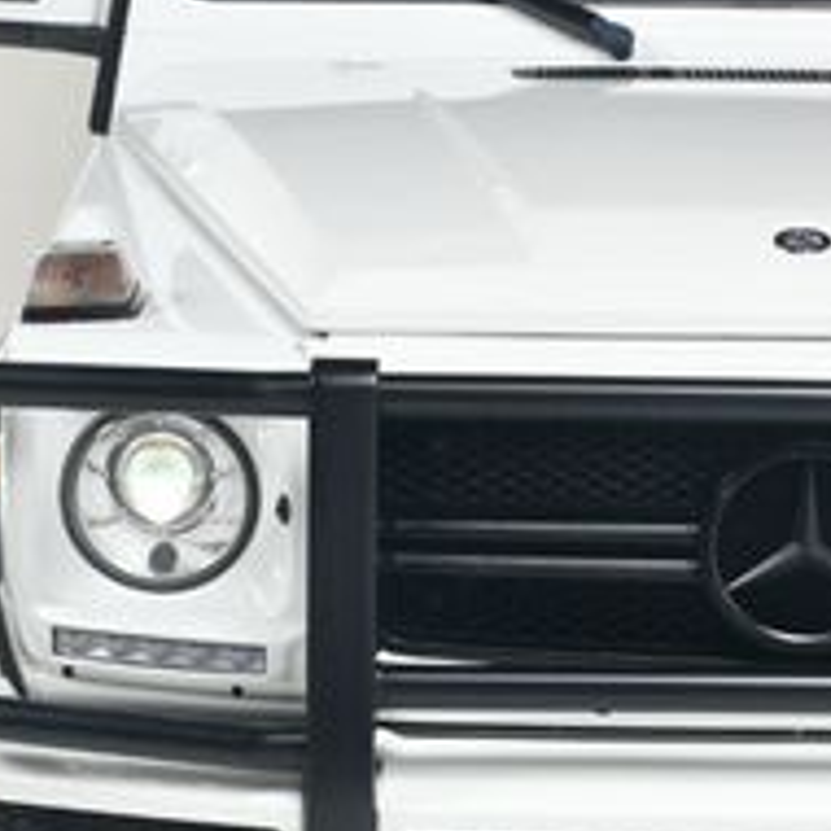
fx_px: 3504
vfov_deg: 13.5
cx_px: 722
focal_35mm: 129
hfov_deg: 13.4
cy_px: 389
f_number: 11
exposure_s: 1/160
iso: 100
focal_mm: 30
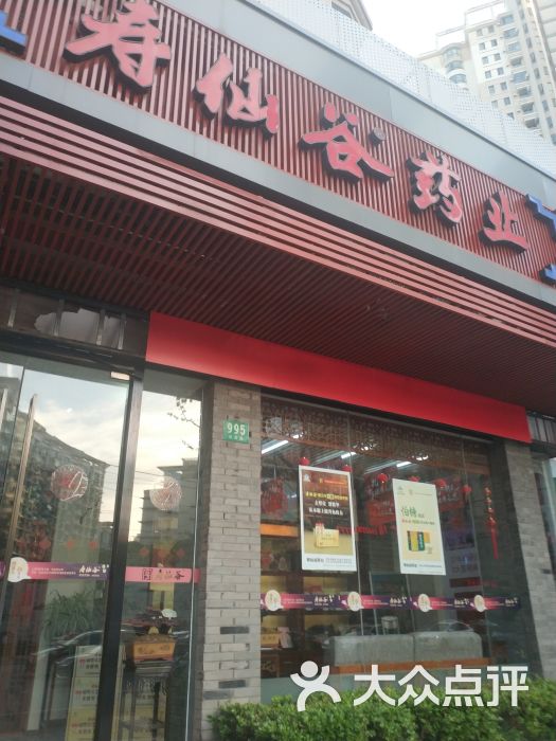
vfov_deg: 56.8
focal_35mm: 32
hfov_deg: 44.2
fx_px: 685
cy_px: 370
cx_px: 278
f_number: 2
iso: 183
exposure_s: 1/100
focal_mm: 4.5
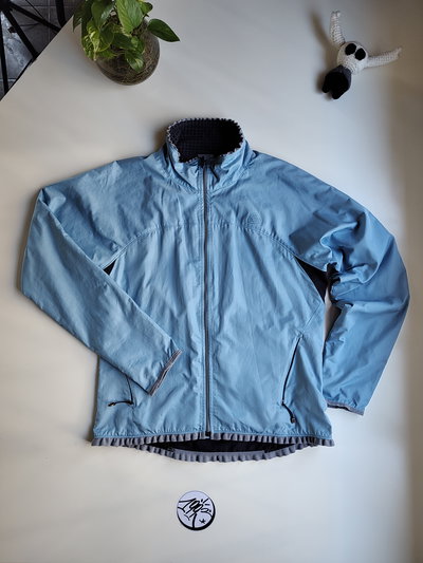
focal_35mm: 23
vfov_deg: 73.9
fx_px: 375
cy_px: 282
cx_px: 212
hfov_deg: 58.9
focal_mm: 5.56
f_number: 1.8
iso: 472
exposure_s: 1/100
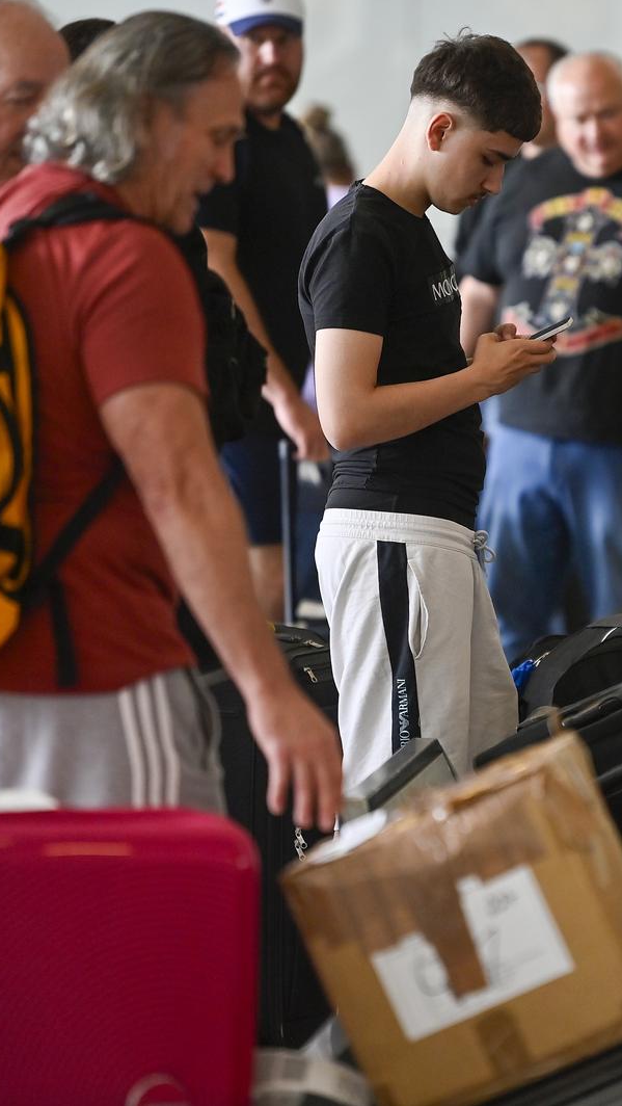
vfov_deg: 6.9
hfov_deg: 3.9
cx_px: 640
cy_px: 552
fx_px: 9230
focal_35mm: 315
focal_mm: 200
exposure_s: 1/320
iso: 1000
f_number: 2.8
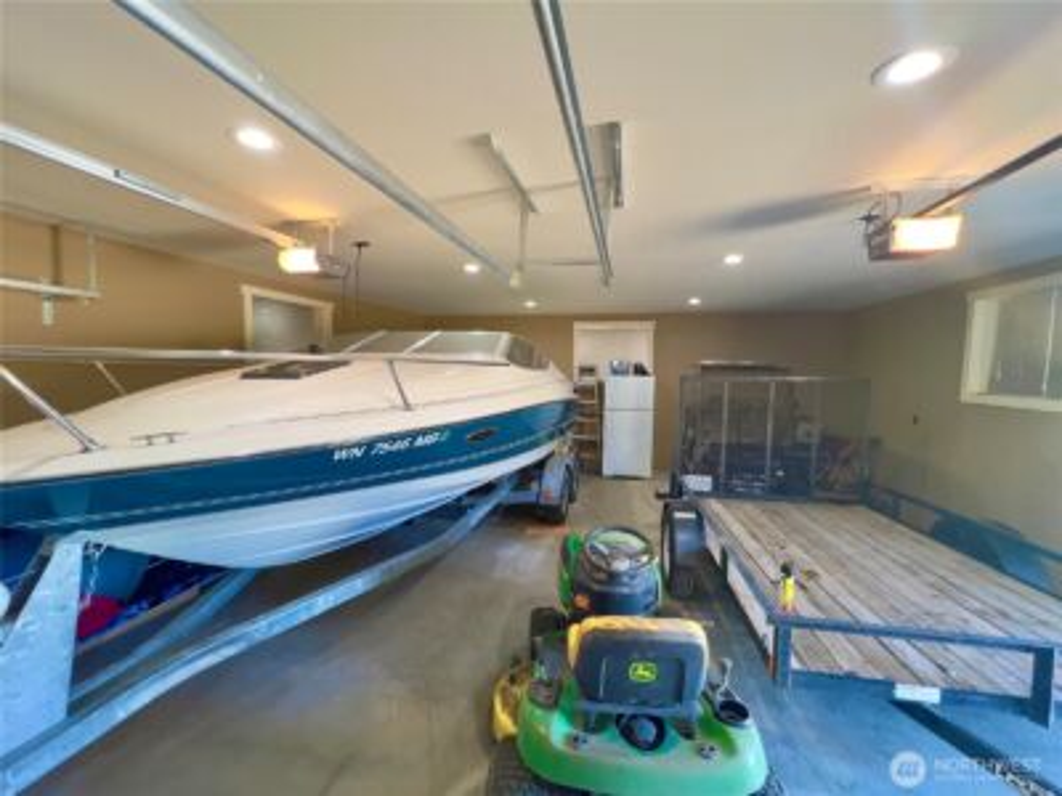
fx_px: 399
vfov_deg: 89.9
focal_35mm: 13
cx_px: 531
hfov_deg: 106.2
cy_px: 398
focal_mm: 1.57
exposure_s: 1/60
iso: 200
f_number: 1.8
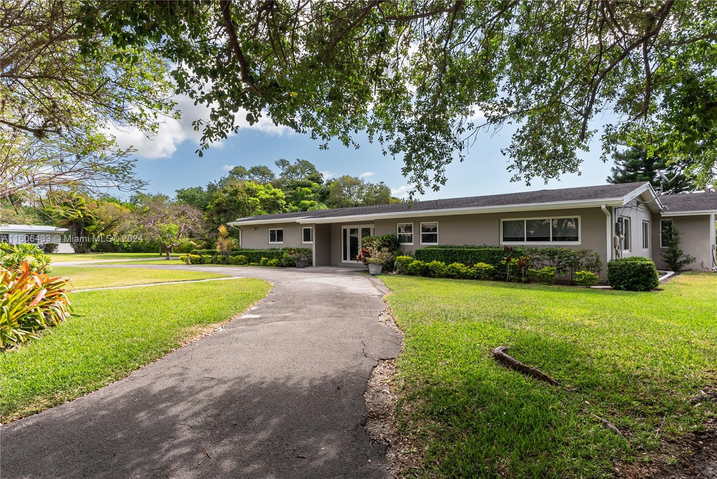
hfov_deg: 81.2
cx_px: 358
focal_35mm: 21
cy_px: 240
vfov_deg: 59.5
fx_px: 418
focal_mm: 21
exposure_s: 1/80
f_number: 11
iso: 100
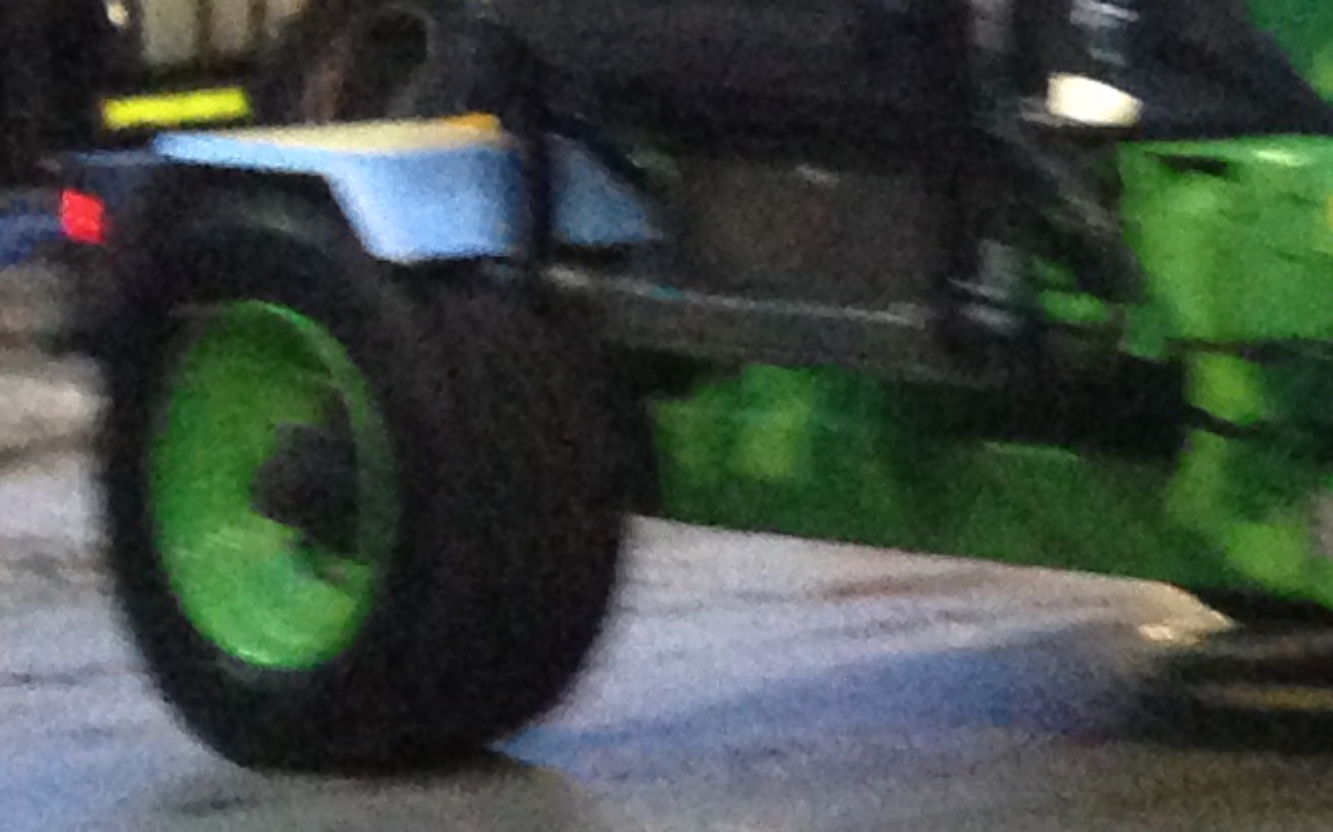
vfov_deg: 7.5
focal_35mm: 173
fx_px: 6283
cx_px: 3268
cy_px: 30
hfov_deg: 10.4
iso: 320
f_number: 2.4
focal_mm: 4.12
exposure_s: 1/15
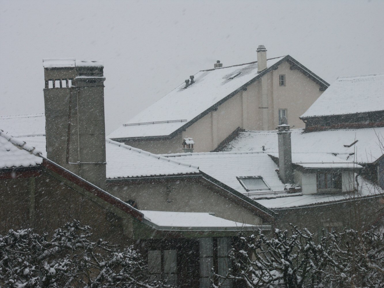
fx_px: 1254
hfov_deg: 17.4
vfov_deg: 13.1
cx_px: 192
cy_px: 144
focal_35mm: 113
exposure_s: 1/125
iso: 64
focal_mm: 28.82
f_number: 5
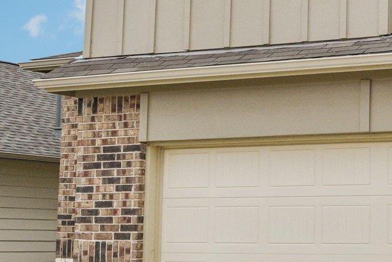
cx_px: 417
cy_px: 47
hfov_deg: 19.8
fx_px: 1078
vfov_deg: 13.7
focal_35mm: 99
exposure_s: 1/400
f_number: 8
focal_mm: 20
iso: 400
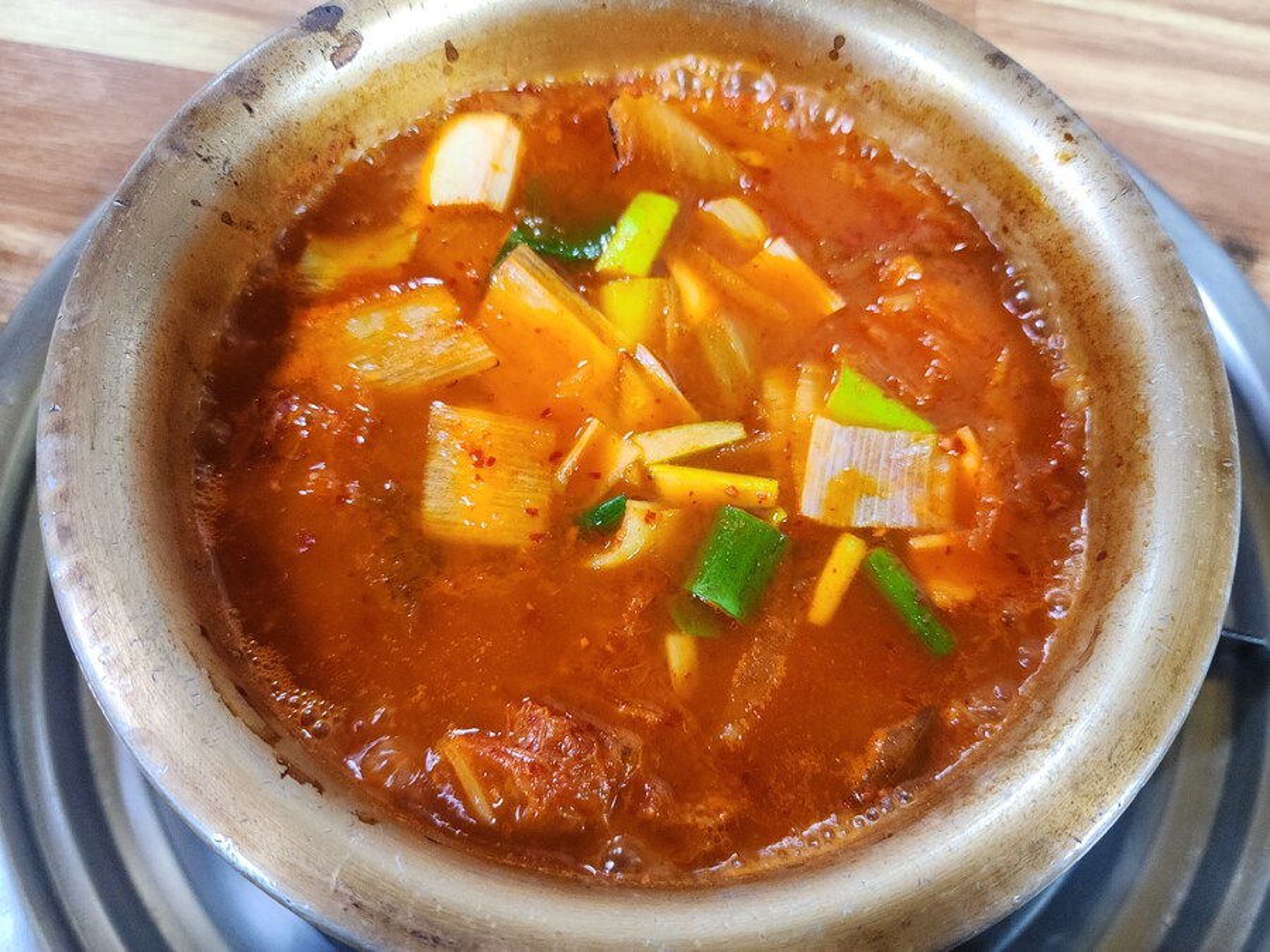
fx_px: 844
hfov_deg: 73.9
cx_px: 635
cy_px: 476
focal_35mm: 23
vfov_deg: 58.9
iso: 400
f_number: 1.8
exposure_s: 1/60.2
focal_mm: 6.4
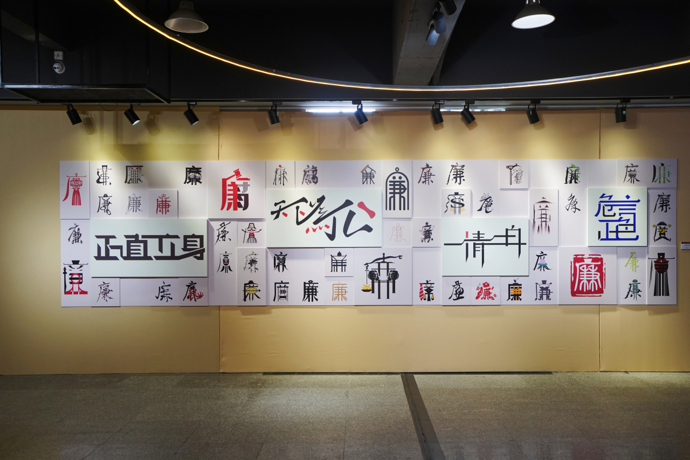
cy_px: 230
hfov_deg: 60.3
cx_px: 345
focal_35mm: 31
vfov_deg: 42.3
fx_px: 594
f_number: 4
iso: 1000
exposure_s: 1/160
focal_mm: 31
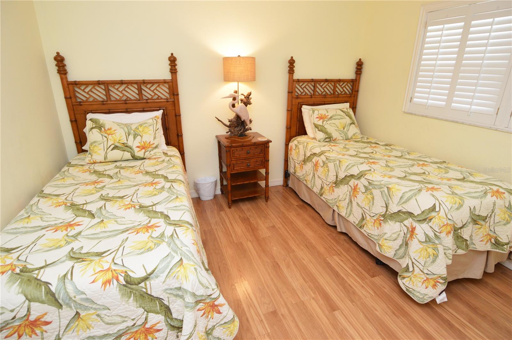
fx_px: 256
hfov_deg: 90.1
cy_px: 170
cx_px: 256
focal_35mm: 18
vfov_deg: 67.3
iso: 800
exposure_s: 1/60
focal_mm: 12
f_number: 4
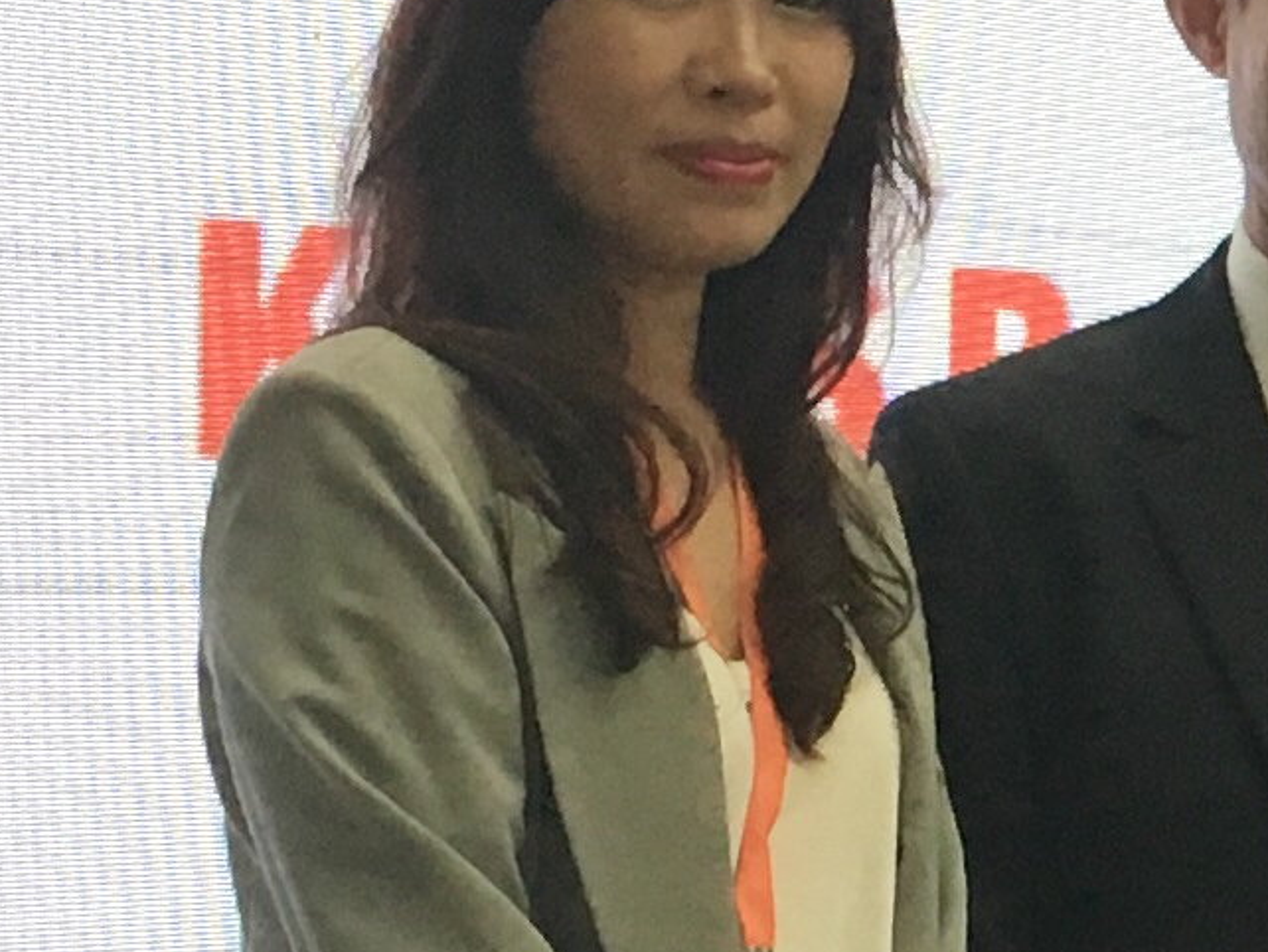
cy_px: 776
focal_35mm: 182
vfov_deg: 8.1
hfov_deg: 10.4
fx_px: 6669
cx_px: 1977
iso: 40
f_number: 2.2
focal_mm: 4.15
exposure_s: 1/30
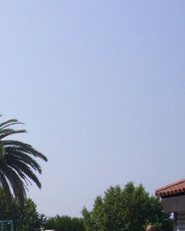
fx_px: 786
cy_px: 242
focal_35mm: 115
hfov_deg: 12.9
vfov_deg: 16.3
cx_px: -72
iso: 80
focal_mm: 5.7
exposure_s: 1/500
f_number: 5.6
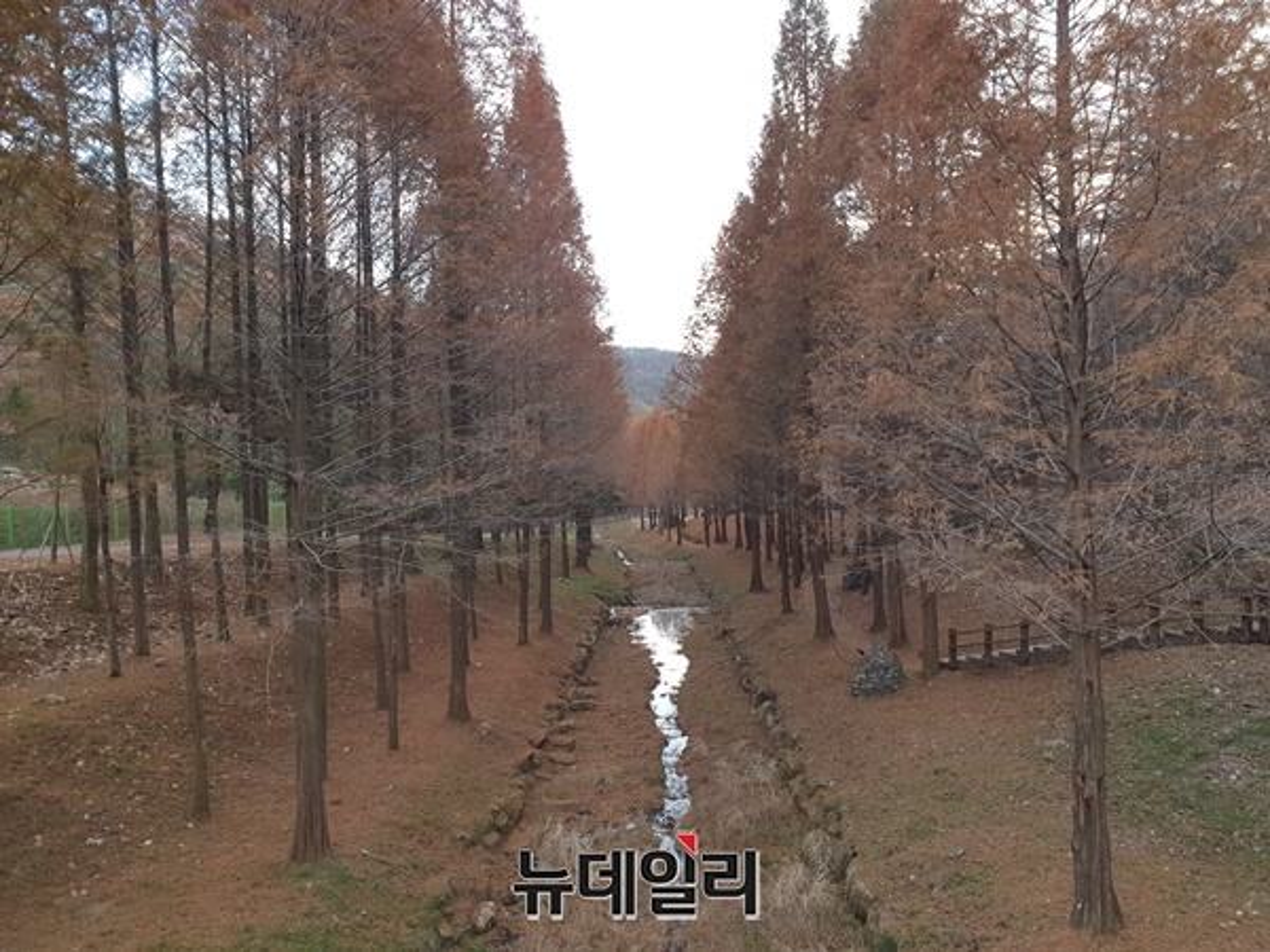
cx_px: 635
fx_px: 954
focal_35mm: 26
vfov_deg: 53.1
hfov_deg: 67.3
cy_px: 476
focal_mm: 4.3
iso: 100
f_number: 2.4
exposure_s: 1/100
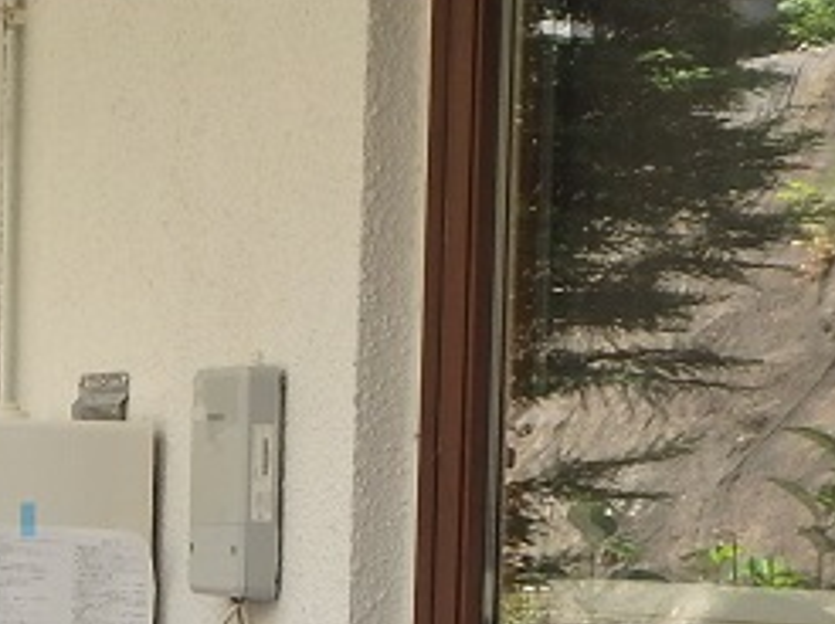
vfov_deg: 9.6
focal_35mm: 151
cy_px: 839
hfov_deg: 12.8
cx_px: -112
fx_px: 3639
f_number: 5.2
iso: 160
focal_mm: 9.4
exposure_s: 1/80
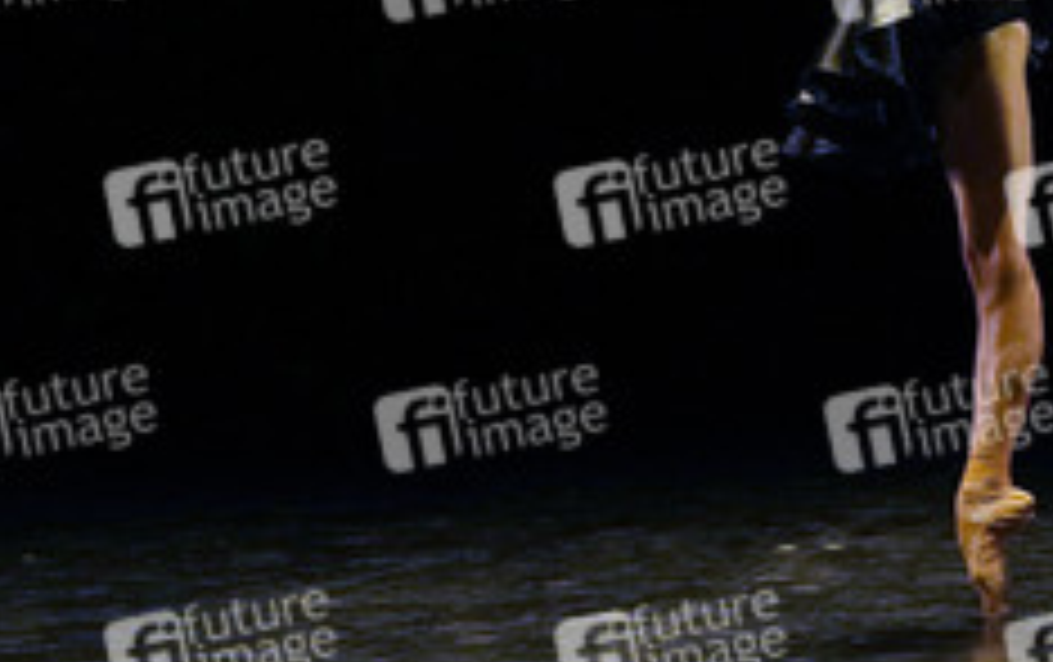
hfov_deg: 3.7
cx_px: 1001
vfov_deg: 2.3
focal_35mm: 574
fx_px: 16496
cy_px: 81
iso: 6400
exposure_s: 1/320
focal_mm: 293
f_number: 6.3
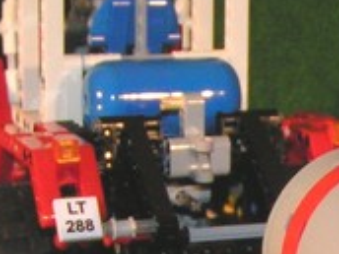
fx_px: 1381
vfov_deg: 10.3
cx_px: 396
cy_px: 305
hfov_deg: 13.6
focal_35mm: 141
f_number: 2.8
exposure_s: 1/40
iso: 200
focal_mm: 5.8
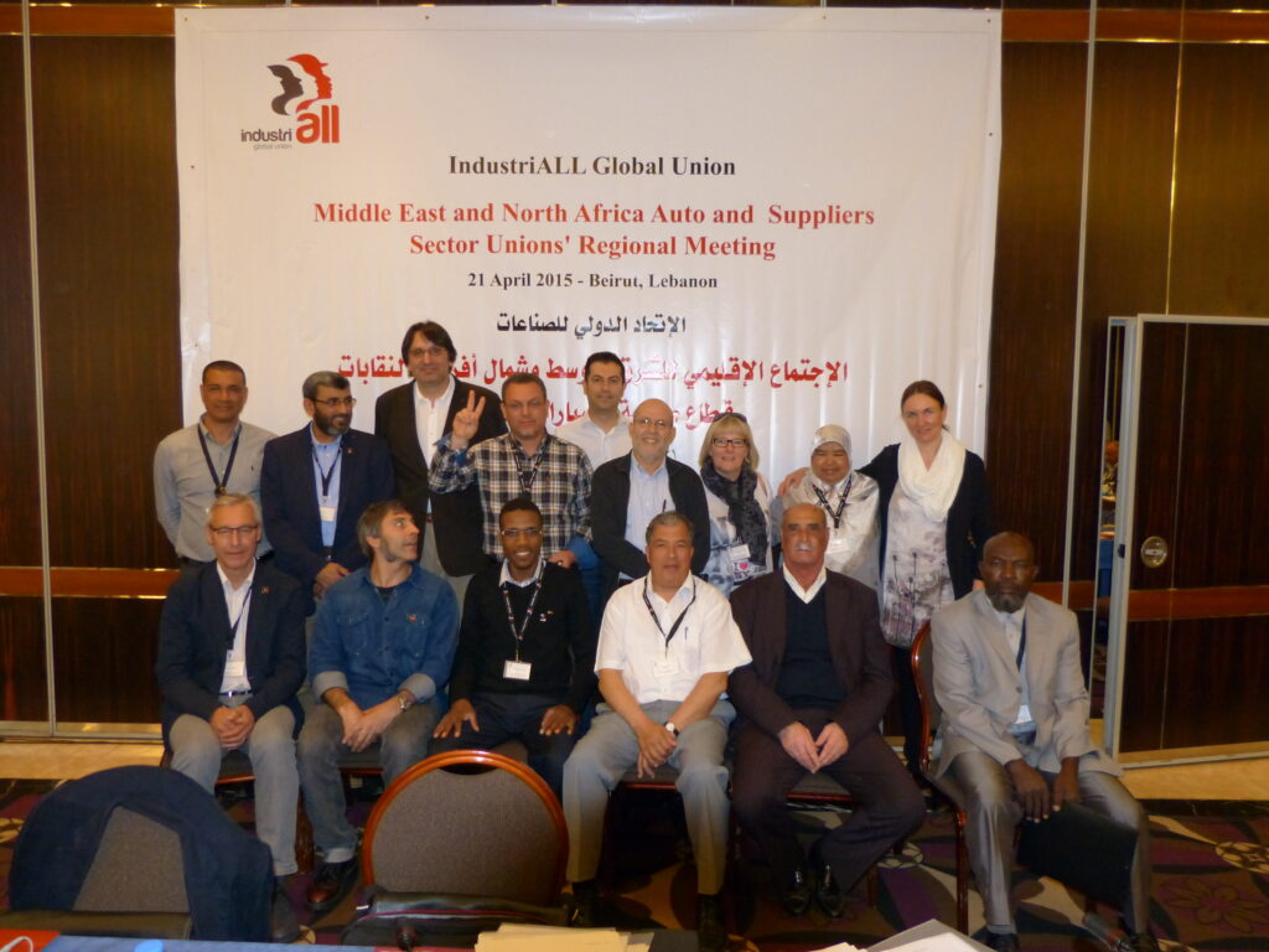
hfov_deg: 69.4
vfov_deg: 54.9
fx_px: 916
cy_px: 476
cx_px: 634
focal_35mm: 25
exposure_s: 1/60
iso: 400
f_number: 2.8
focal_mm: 4.5
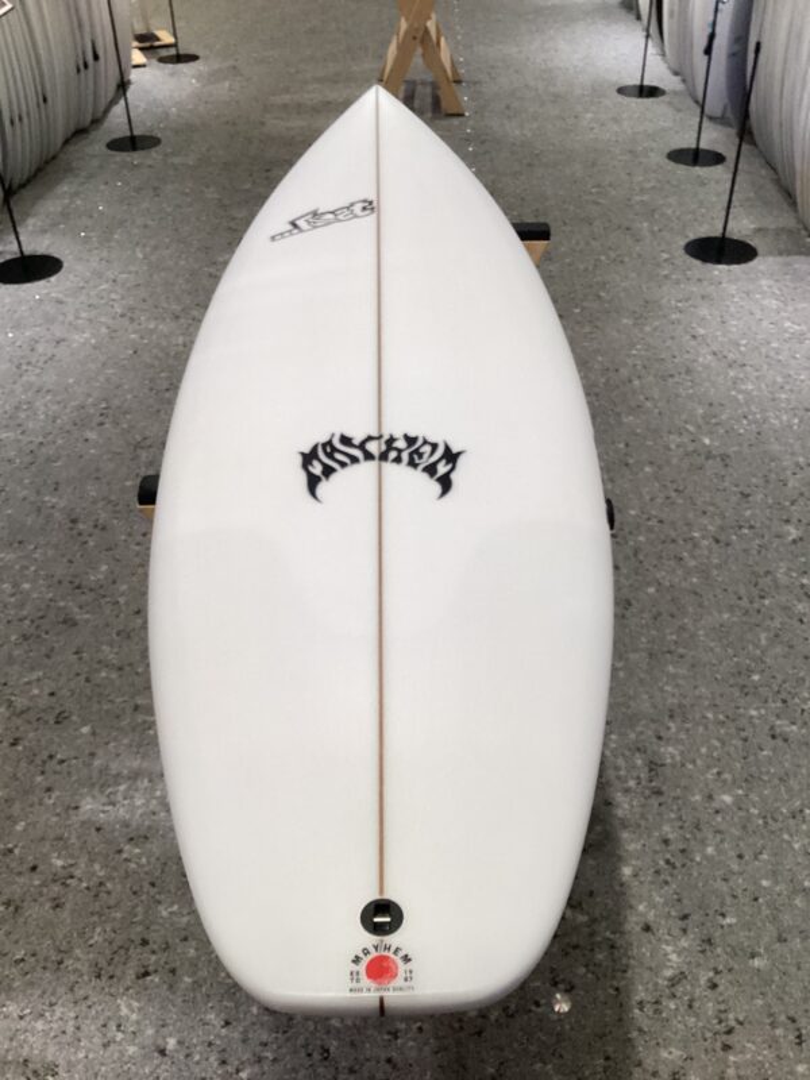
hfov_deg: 45.4
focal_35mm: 31
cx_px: 405
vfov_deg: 58.4
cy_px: 540
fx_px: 967
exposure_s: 1/120
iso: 64
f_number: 2.4
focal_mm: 3.3
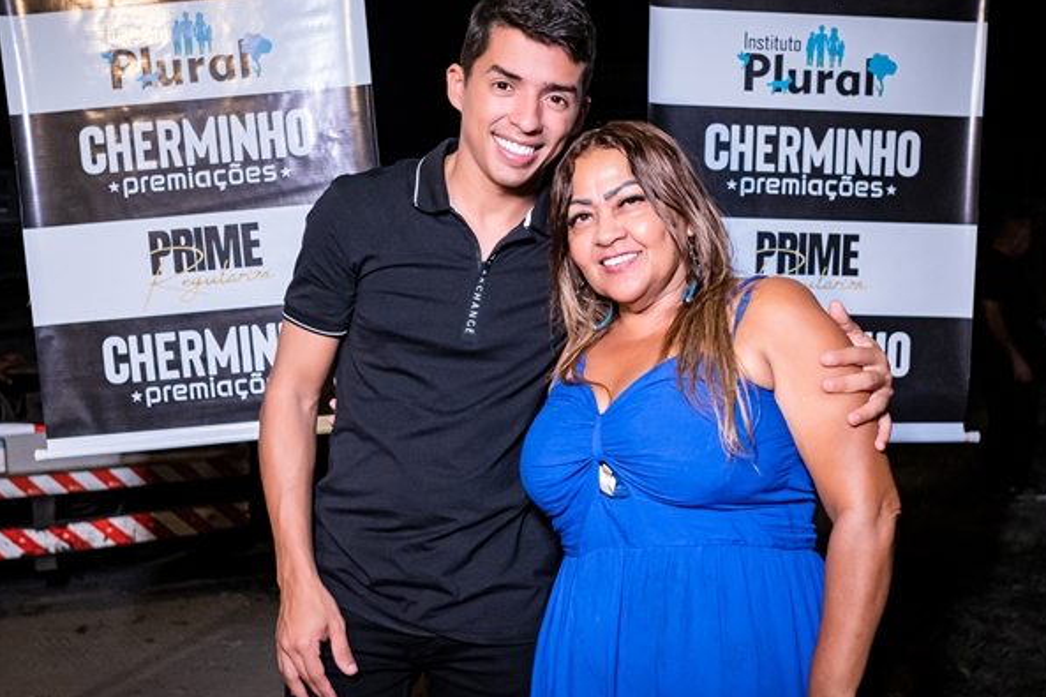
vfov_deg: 29.8
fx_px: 1307
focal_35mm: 45
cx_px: 539
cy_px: 319
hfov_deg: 43.6
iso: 2500
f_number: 2.8
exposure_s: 1/320
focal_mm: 24
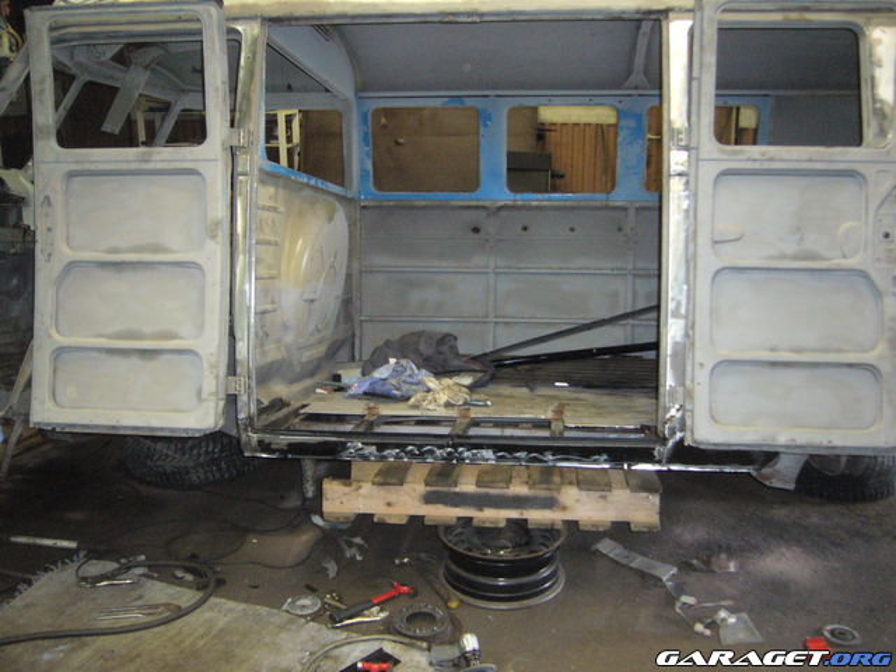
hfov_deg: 52.6
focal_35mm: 35
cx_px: 448
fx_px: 906
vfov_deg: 40.7
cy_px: 336
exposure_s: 1/30
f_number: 2.8
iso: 400
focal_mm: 5.8
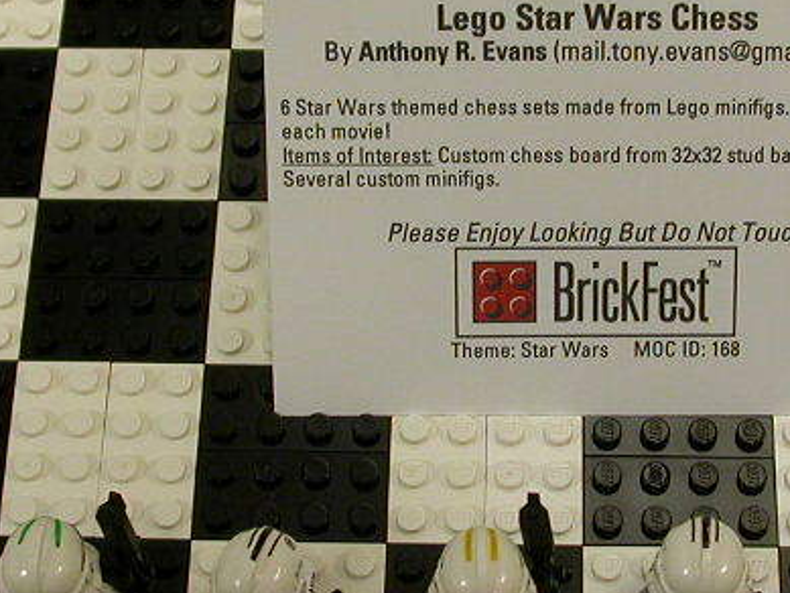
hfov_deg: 19.6
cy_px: 252
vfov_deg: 14.8
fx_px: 2283
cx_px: 504
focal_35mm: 100
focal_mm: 7.85
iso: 100
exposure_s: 1/36.7
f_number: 2.6
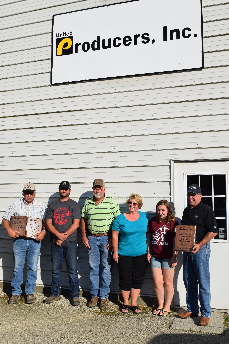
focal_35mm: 38
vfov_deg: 51.3
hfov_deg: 35.5
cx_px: 114
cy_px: 172
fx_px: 358
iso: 200
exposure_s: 1/500
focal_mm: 25
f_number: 11
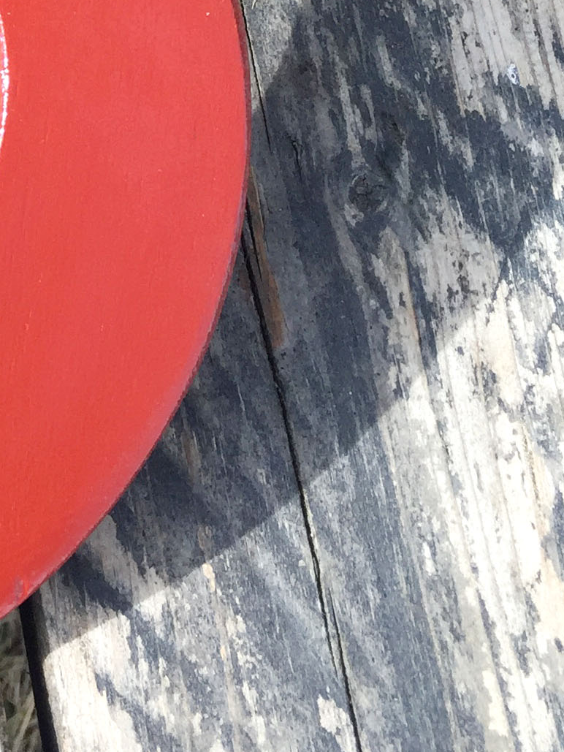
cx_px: -304
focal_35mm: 92
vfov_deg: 19.8
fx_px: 1998
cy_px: -192
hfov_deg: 14.8
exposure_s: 1/430
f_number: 2.2
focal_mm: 4.15
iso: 32
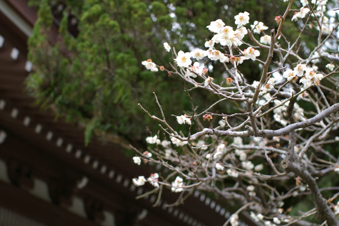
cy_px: 113
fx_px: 607
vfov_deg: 21.0
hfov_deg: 31.2
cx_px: 170
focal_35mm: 64
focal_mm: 43
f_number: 4.5
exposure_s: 1/125
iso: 200
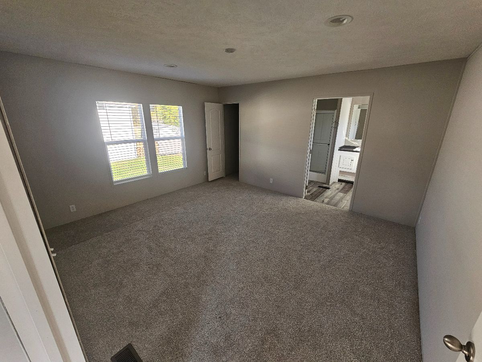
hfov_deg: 106.2
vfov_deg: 89.9
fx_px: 181
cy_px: 181
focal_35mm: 13
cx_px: 241
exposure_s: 1/120
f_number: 2.2
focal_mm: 2.2
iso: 100
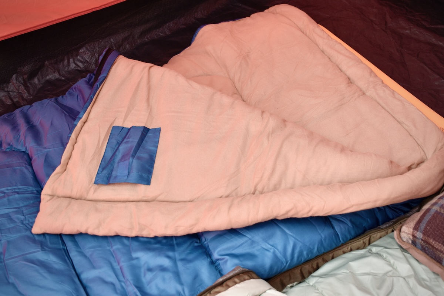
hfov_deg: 49.6
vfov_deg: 34.2
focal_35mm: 39
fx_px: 481
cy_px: 148
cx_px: 222
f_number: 4.5
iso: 400
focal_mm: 26
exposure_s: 1/80
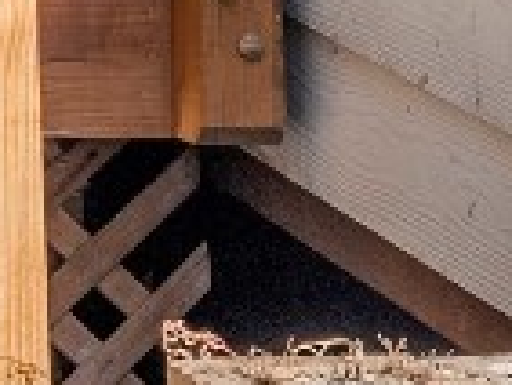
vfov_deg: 5.7
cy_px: -806
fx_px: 3597
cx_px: -1053
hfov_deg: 7.2
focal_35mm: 243
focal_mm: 31
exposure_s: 1/25
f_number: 8
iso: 250
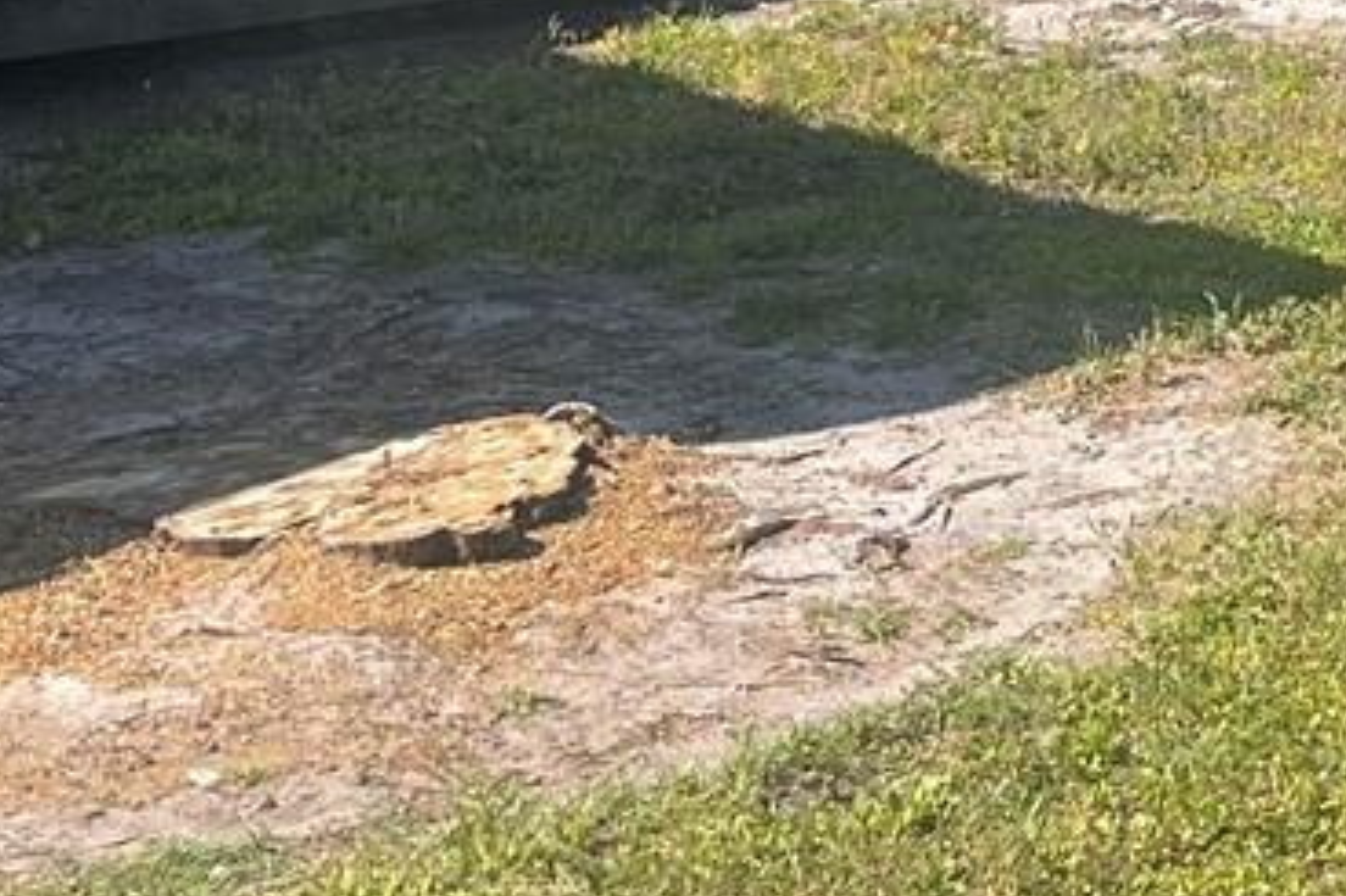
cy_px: -750
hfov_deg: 17.8
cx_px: 1262
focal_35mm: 113
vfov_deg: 11.2
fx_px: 4223
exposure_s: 1/1739
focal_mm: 5.1
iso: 32
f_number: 1.6
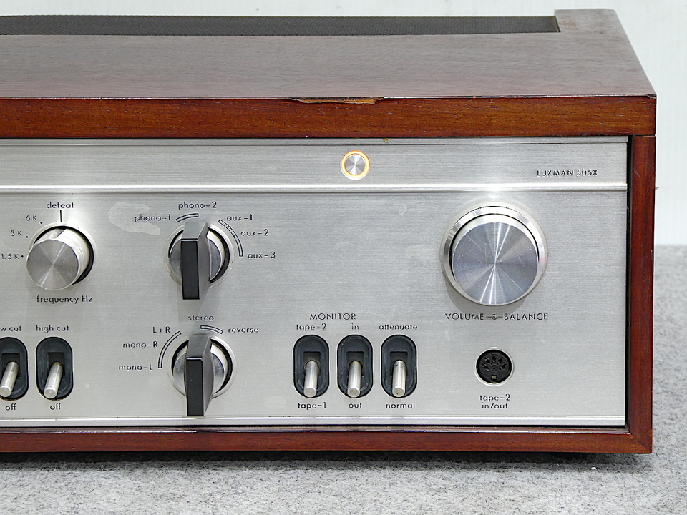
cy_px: 258
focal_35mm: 115
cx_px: 344
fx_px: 2282
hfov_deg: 17.1
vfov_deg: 12.9
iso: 200
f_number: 5.1
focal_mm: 20.6
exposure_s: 1/8
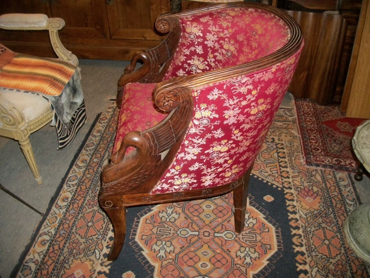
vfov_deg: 44.2
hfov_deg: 56.8
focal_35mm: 32
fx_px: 342
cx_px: 185
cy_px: 139
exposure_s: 1/30
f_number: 2.9
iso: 250
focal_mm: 5.7
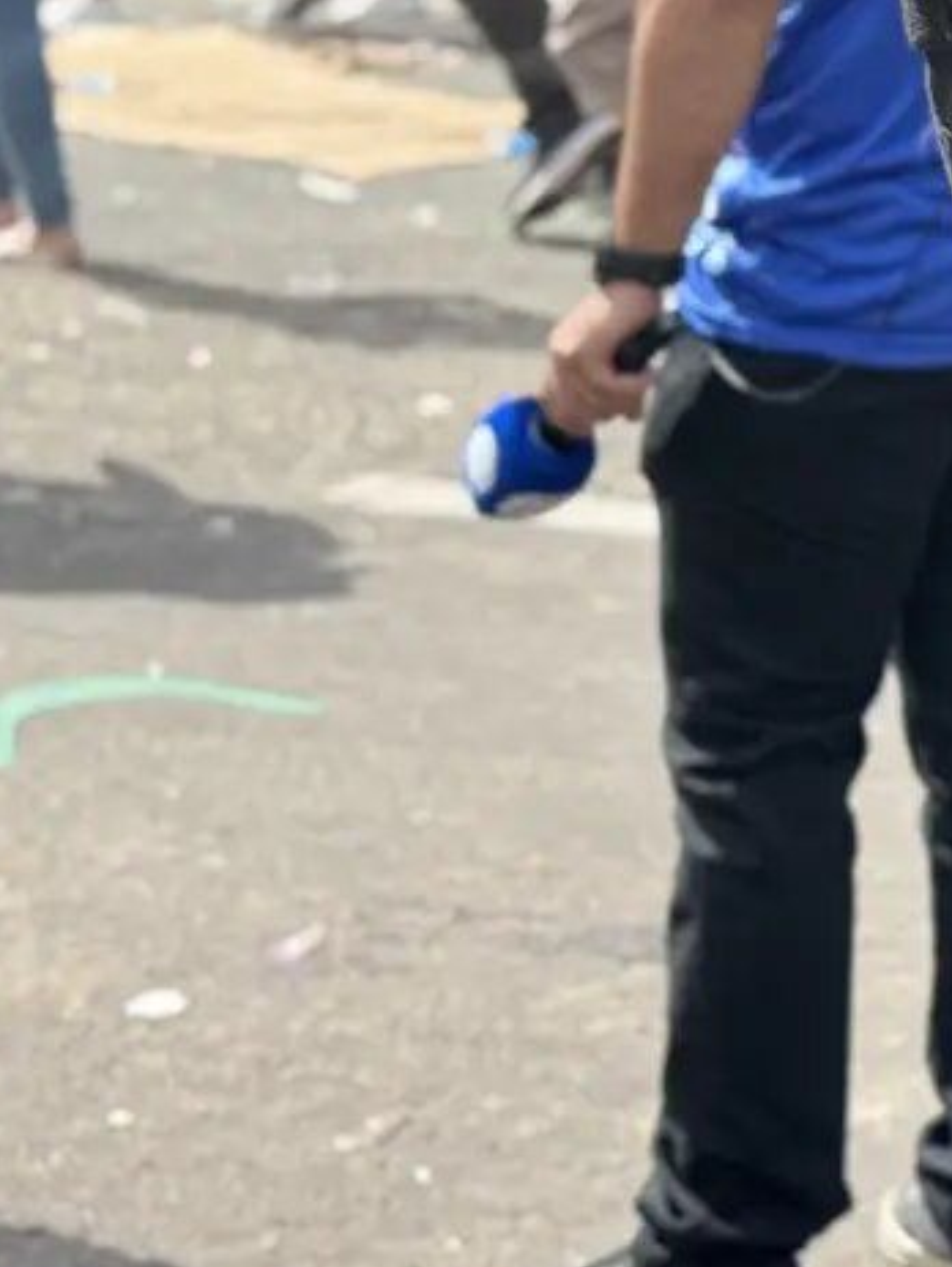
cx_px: 1882
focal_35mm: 145
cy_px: -55
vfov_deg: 13.4
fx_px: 5310
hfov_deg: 9.6
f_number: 1.78
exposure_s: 1/1263
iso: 64
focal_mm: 6.76
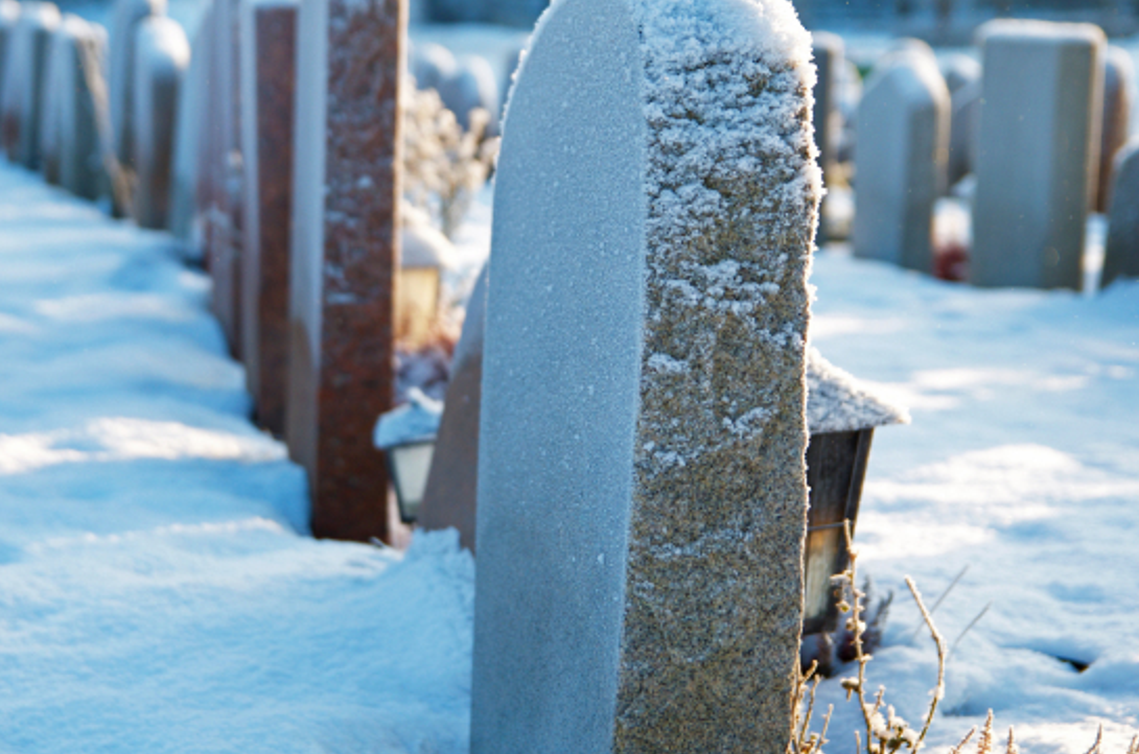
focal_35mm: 99
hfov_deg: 20.6
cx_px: 456
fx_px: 3126
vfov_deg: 13.7
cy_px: 275
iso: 110
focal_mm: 50
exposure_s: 1/400
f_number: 3.5
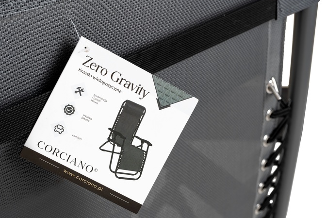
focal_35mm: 57
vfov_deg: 23.8
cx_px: 171
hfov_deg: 35.1
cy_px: 117
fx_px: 518
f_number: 10
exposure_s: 1/160
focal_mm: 50
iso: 50
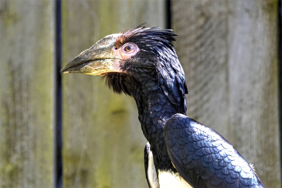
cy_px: 94
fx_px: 3173
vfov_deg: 3.4
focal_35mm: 405
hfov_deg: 5.1
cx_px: 141
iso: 2800
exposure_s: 1/500
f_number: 6
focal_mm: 270
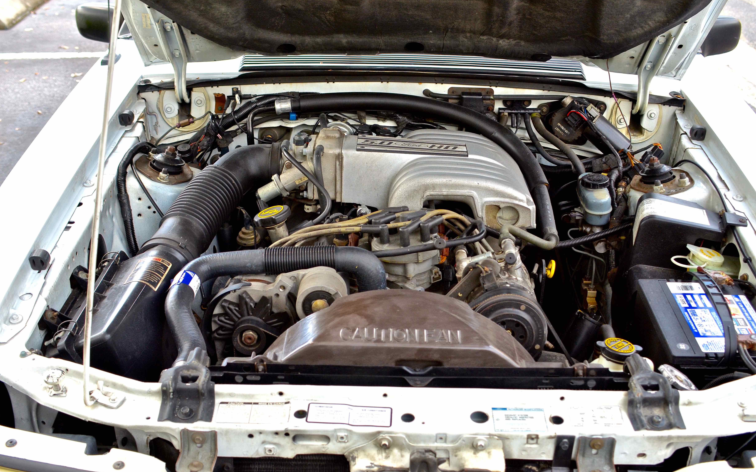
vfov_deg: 29.9
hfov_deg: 46.2
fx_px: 886
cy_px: 235
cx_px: 380
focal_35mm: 43
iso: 400
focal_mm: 28
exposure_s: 1/400
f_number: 5
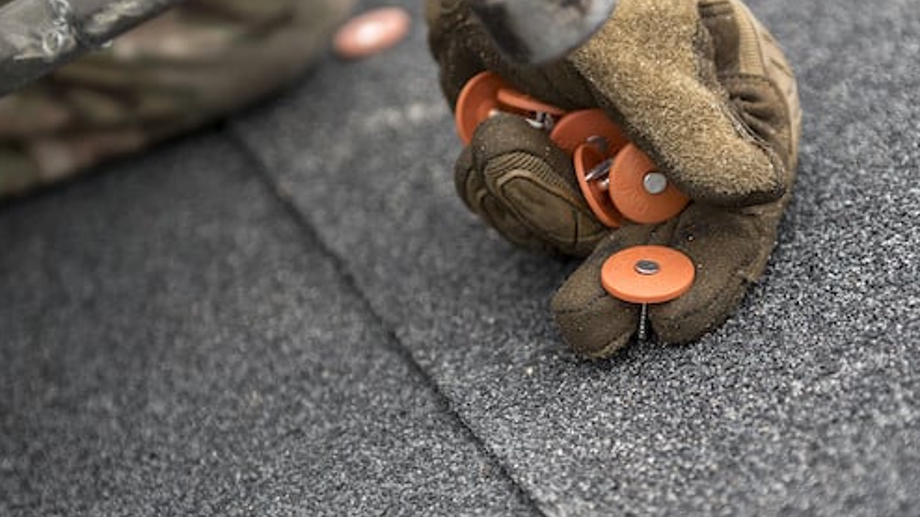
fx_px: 2318
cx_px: 471
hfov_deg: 22.5
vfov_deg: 12.7
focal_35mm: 95
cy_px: 148
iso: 200
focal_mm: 70
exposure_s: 1/640
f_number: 2.8
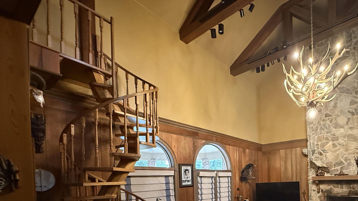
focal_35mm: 21
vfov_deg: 47.9
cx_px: 238
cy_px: 182
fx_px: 199
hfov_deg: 81.1
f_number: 2.2
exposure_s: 1/60
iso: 800
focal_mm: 2.22
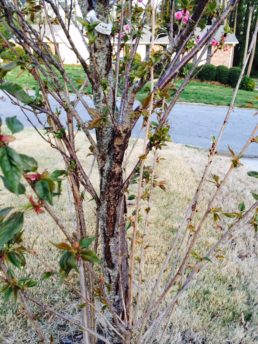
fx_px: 298
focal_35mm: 30
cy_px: 172
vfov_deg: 60.0
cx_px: 129
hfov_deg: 46.8
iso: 40
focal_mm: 4.12
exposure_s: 1/120
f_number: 2.2
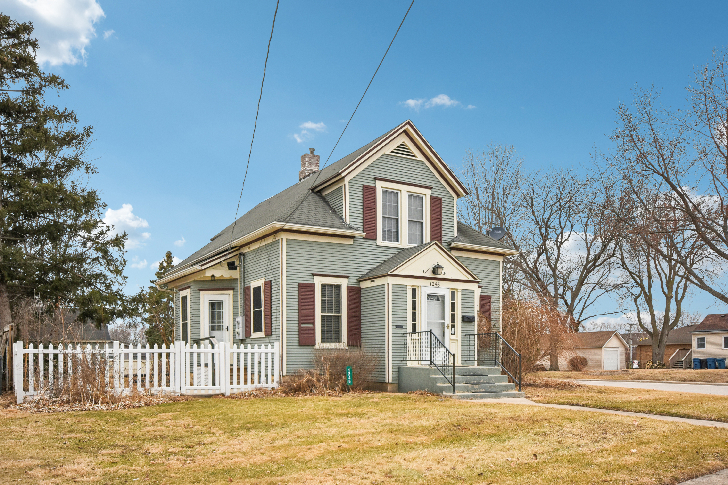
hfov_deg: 61.9
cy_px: 242
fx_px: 607
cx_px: 364
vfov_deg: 43.6
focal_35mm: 30
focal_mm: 20
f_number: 8
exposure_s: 1/1000
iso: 640
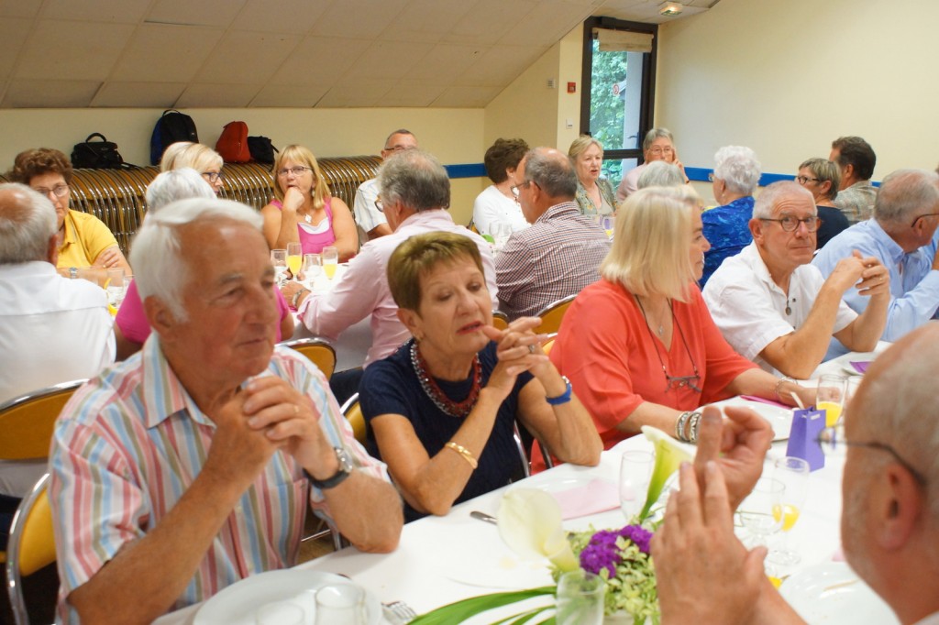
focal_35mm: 39
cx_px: 470
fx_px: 1017
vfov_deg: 34.2
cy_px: 312
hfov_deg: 49.6
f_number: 4.5
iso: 1600
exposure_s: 1/50
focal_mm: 26
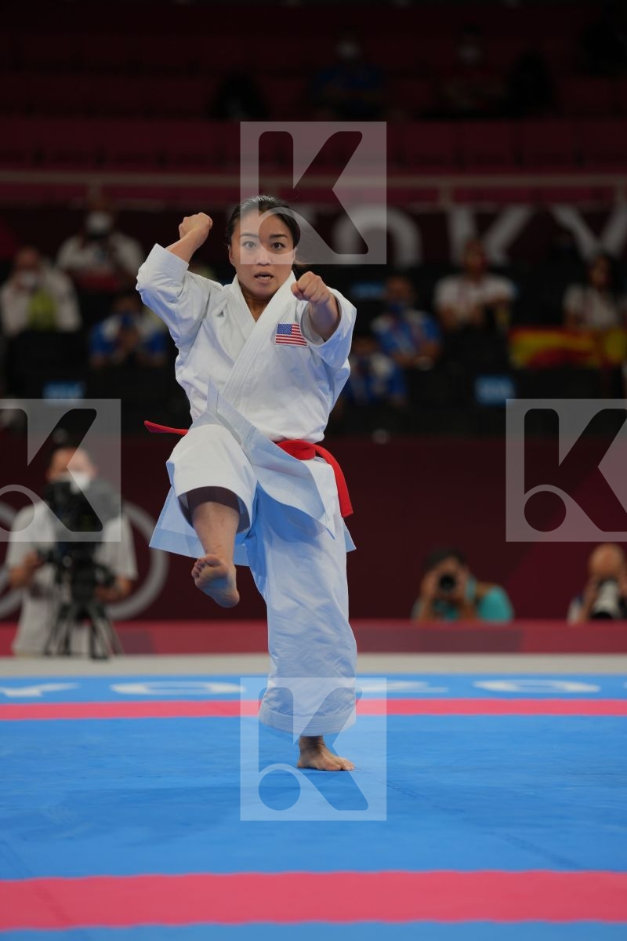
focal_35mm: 200
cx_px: 314
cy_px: 470
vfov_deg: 10.3
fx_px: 5225
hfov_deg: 6.9
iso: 200
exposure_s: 1/500
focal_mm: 200
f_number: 2.8
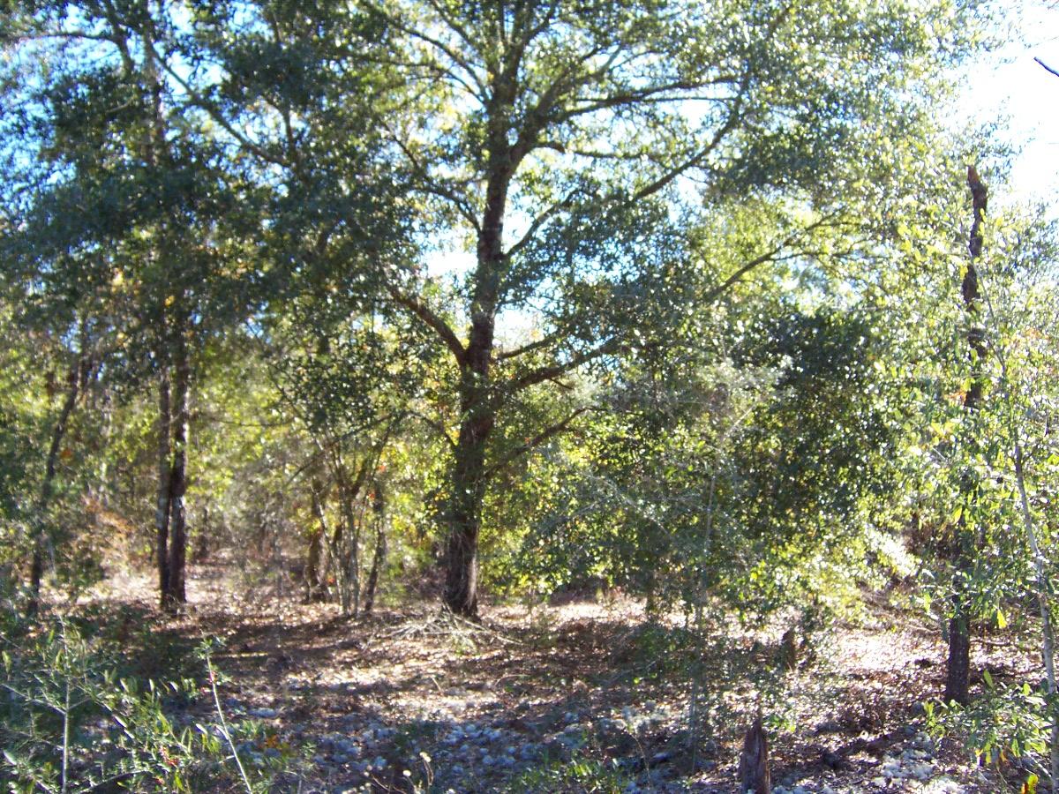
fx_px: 1010
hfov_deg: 55.4
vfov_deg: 42.9
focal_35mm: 33
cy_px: 397
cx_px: 530
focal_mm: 5.5
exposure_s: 1/125
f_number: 3.4
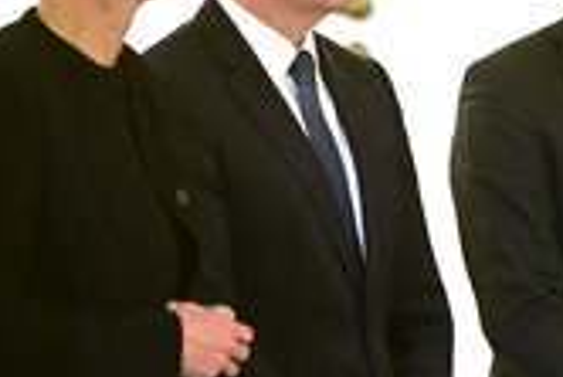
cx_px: 154
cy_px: 211
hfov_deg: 3.8
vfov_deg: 2.5
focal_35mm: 543
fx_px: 8499
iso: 10000
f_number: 5.6
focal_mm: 200
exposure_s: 1/200
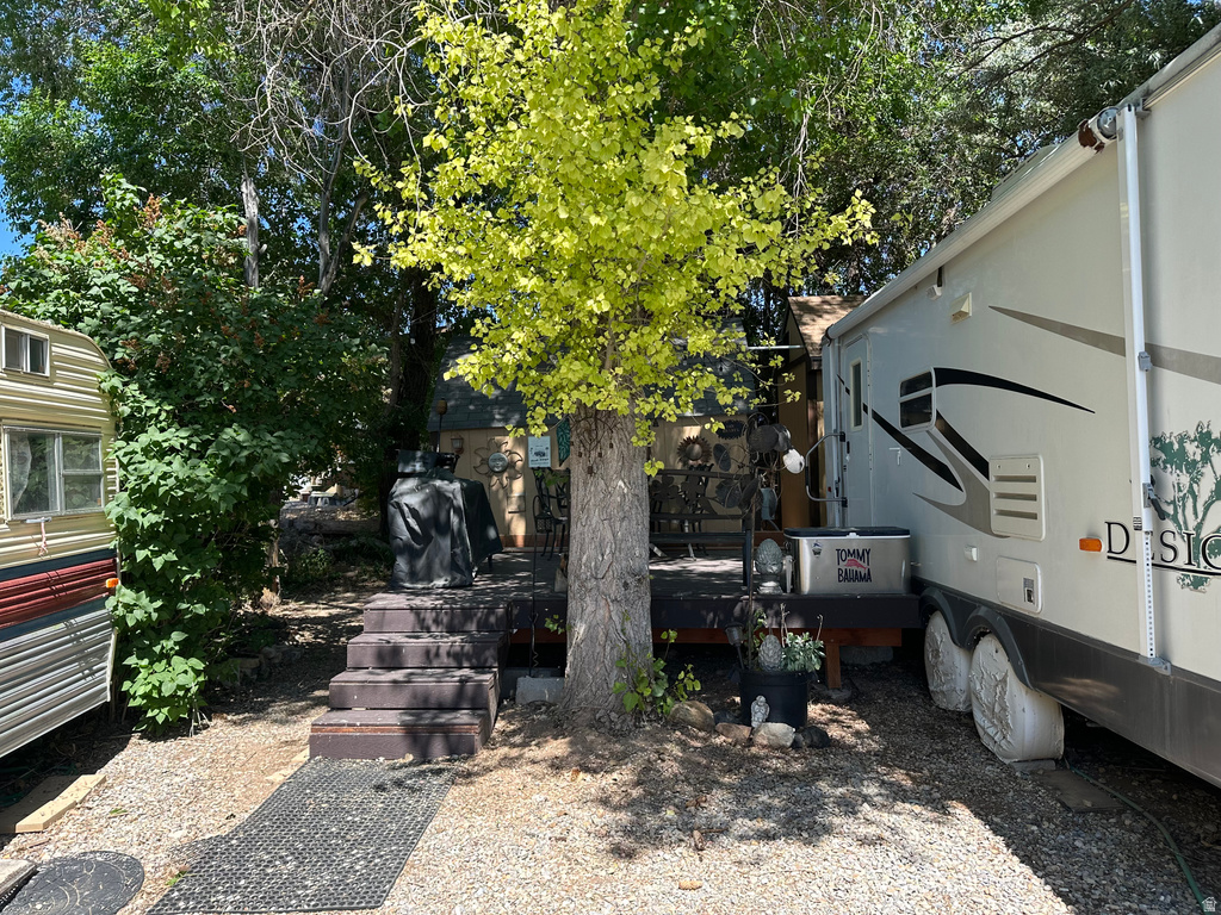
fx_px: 847
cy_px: 458
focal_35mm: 24
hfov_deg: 71.6
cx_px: 610
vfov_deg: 56.8
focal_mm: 6.86
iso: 80
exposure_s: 1/971
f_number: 1.78
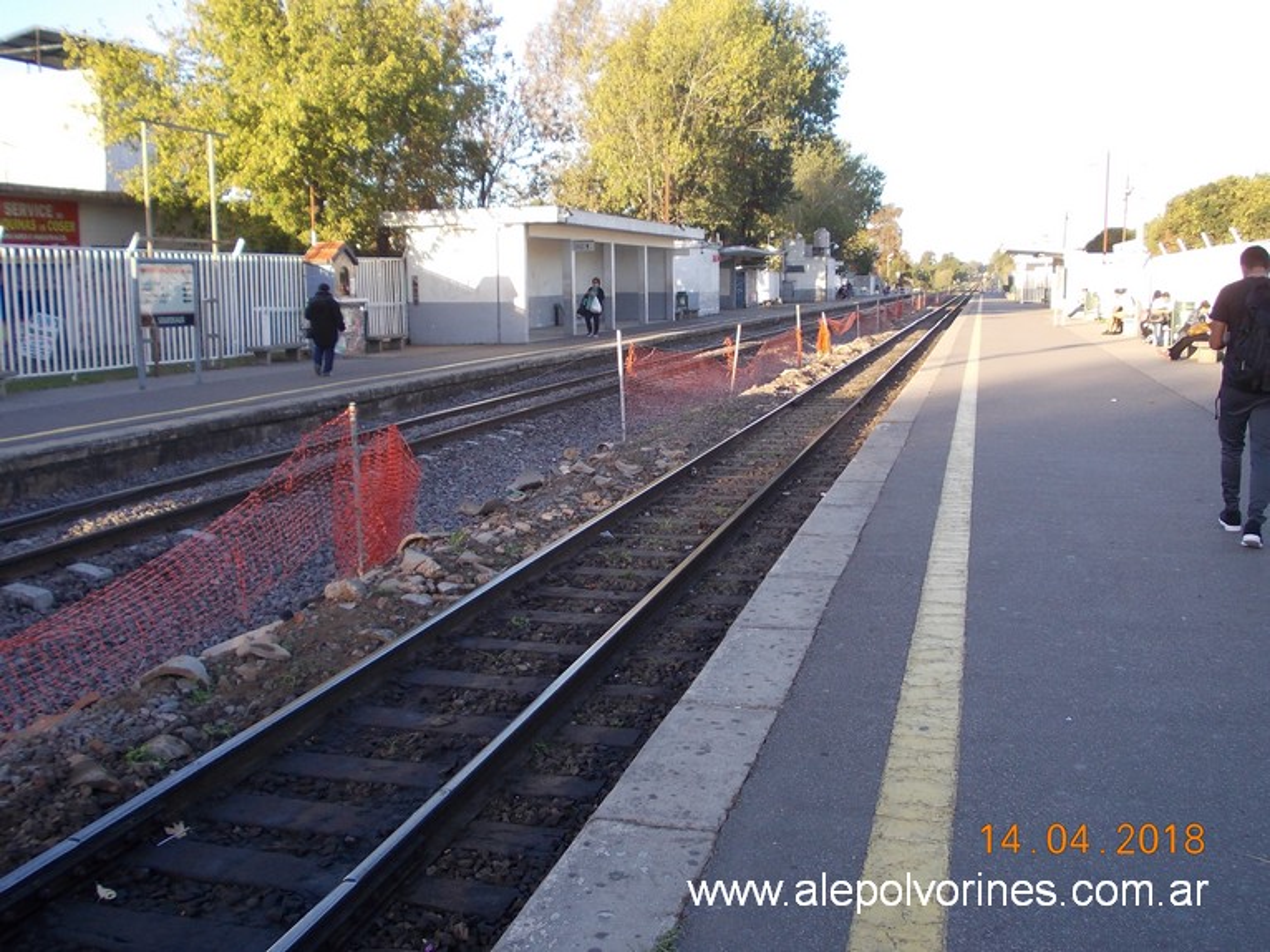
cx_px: 635
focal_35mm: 38
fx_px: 1394
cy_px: 476
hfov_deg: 49.0
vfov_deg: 37.7
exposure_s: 1/160
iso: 80
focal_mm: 5.3
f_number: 3.1
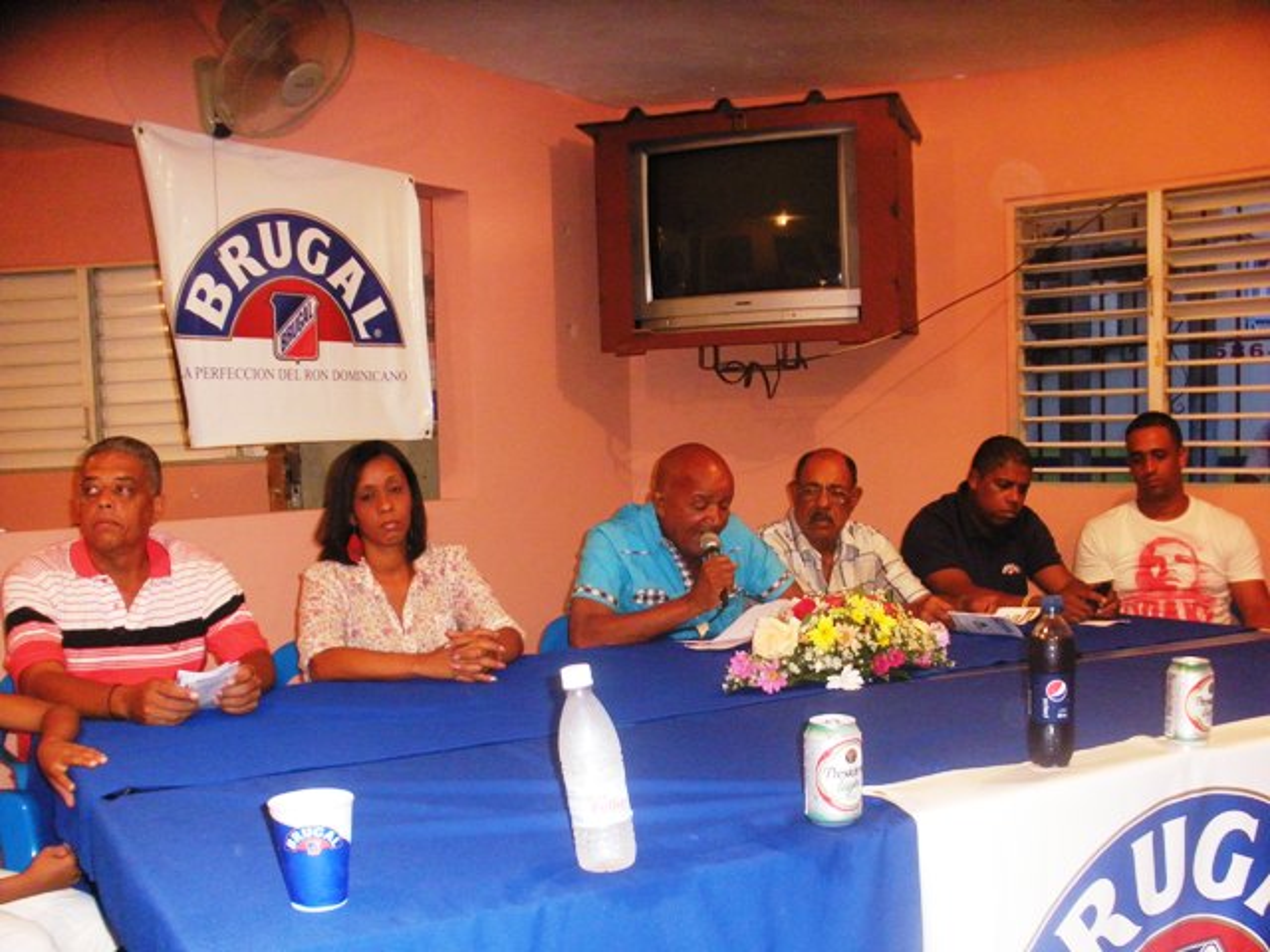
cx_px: 635
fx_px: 1321
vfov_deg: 39.7
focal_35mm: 36
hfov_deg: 51.4
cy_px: 476
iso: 500
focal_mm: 6.3
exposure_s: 1/30
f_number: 3.5
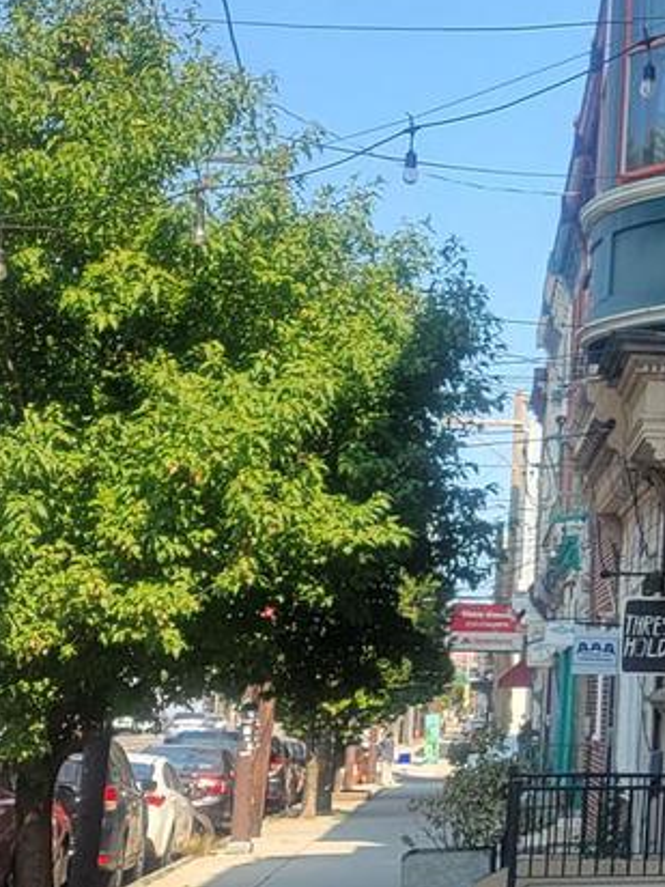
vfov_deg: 20.2
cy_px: 282
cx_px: 1132
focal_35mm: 97
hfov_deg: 13.8
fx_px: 2485
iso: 40
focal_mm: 5.4
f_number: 1.8
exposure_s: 1/834
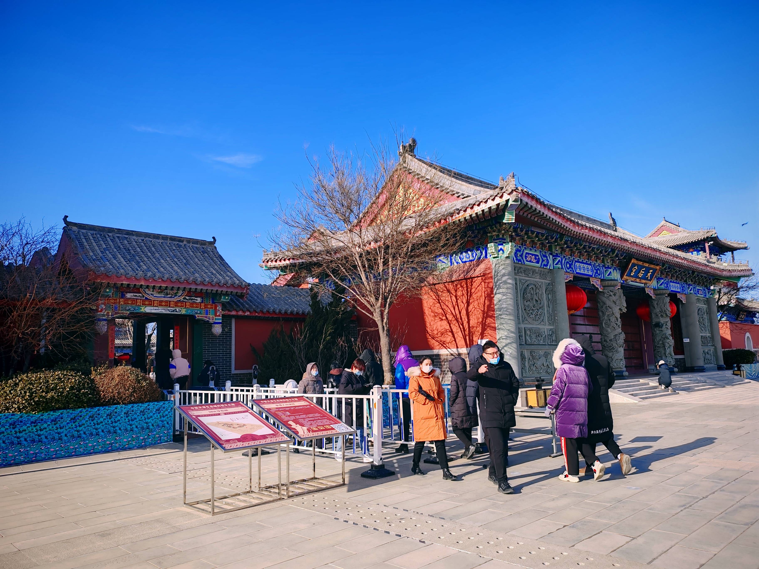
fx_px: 592
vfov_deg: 51.4
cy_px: 284
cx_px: 380
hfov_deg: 65.3
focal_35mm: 27
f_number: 1.8
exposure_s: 1/462
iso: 50
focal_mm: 6.14
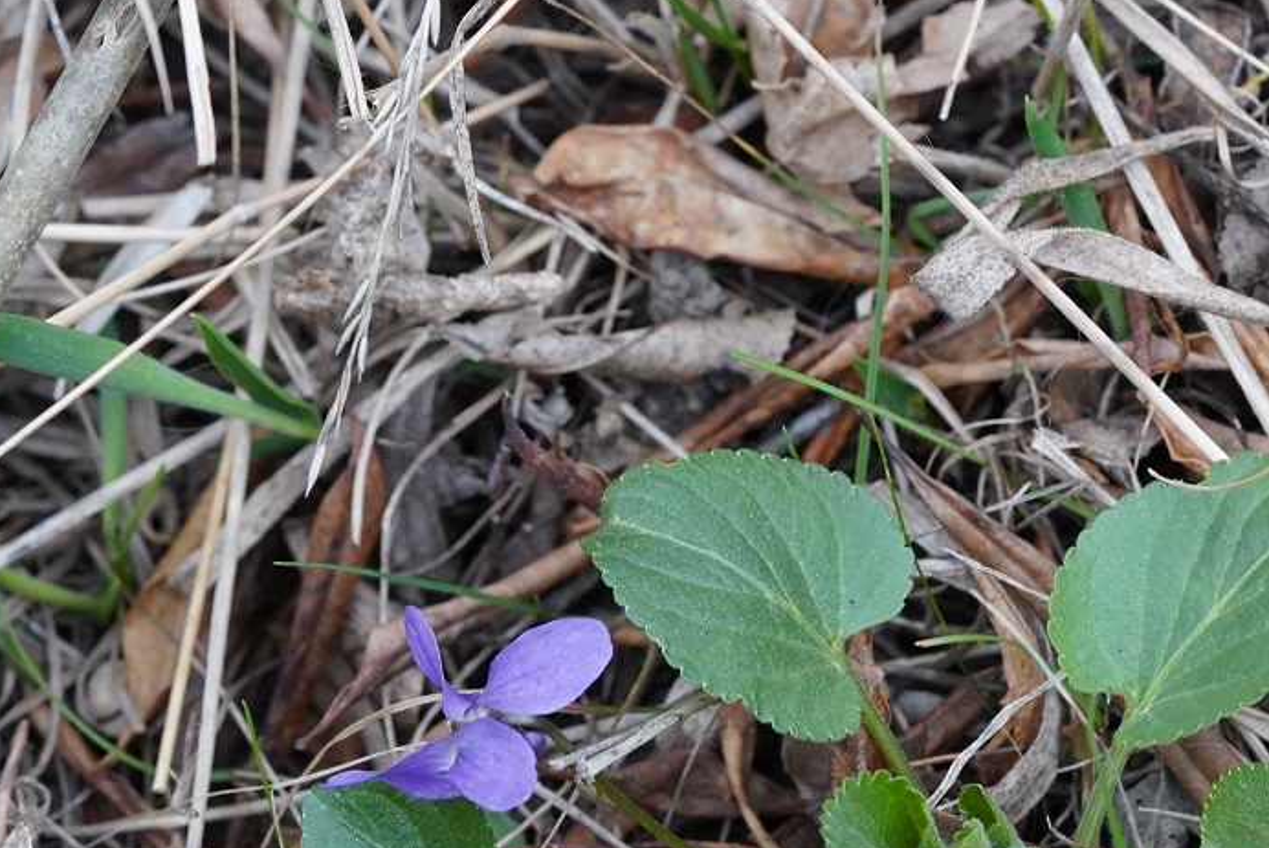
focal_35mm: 234
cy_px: 562
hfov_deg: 8.8
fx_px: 8252
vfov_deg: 5.9
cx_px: 1219
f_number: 8
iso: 1600
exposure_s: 1/250
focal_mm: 90
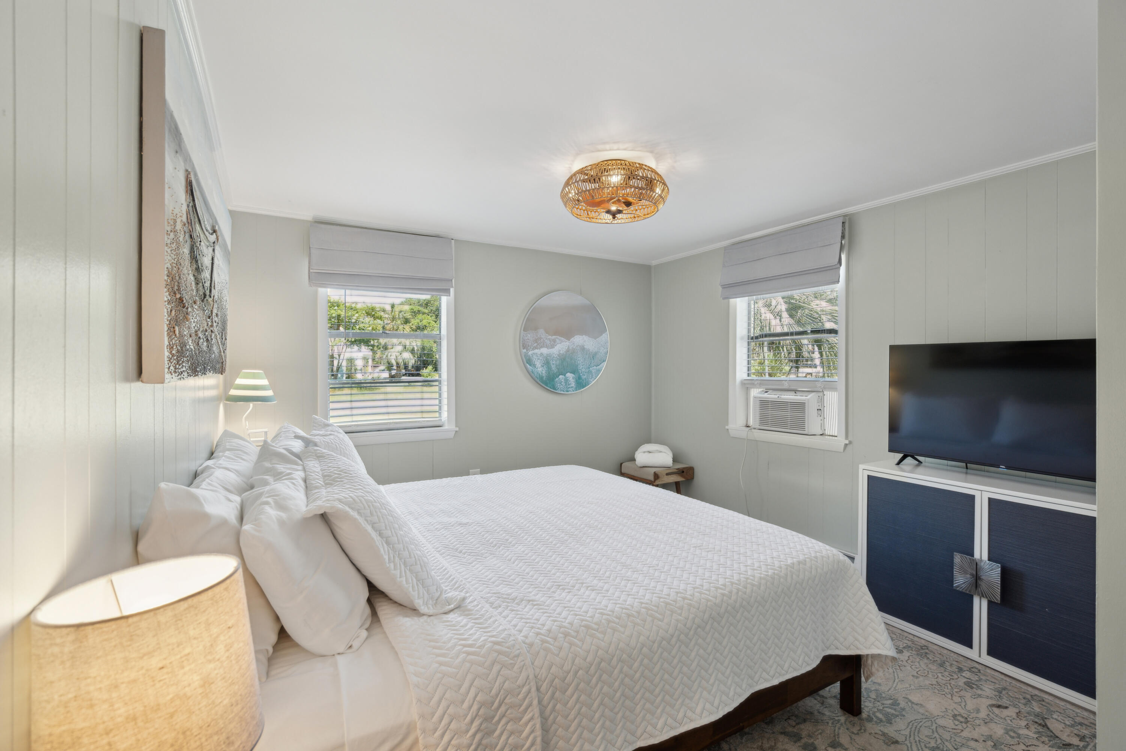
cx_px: 563
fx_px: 500
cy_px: 376
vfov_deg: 73.7
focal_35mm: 16
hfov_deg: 96.7
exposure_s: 1/30
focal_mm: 16
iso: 400
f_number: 7.1
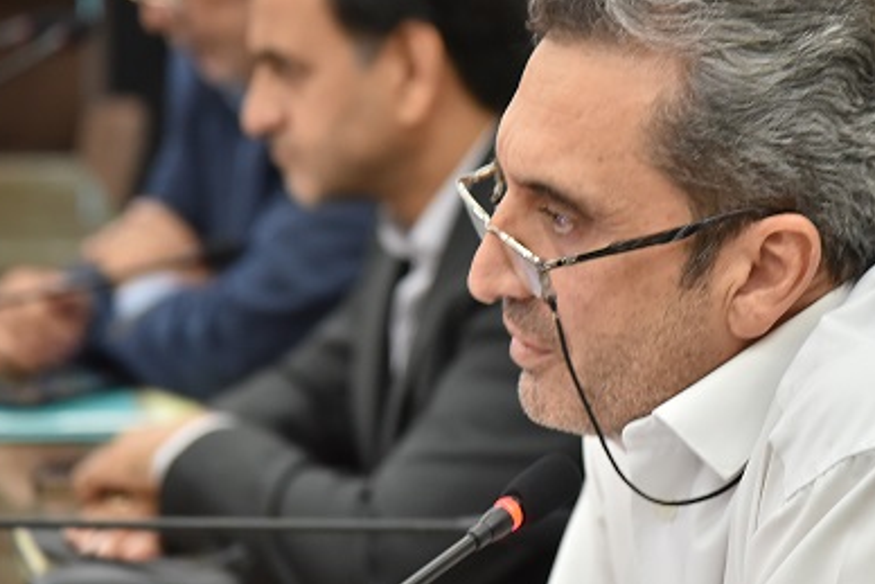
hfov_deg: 11.0
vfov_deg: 7.4
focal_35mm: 186
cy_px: 223
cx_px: 609
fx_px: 4522
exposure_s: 1/80
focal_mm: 120
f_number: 4
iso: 2000
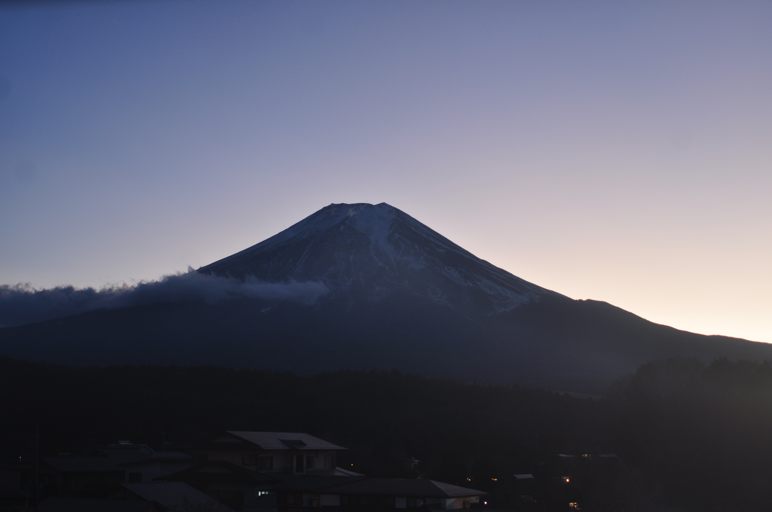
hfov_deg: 36.9
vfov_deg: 25.0
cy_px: 256
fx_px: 1157
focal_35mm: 54
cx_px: 386
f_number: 3.8
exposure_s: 1/2.5
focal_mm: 36
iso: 200
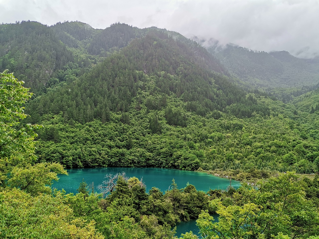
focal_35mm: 26
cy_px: 120
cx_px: 160
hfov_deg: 67.3
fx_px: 240
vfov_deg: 53.1
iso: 50
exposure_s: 1/1675
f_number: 1.8
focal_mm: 4.75
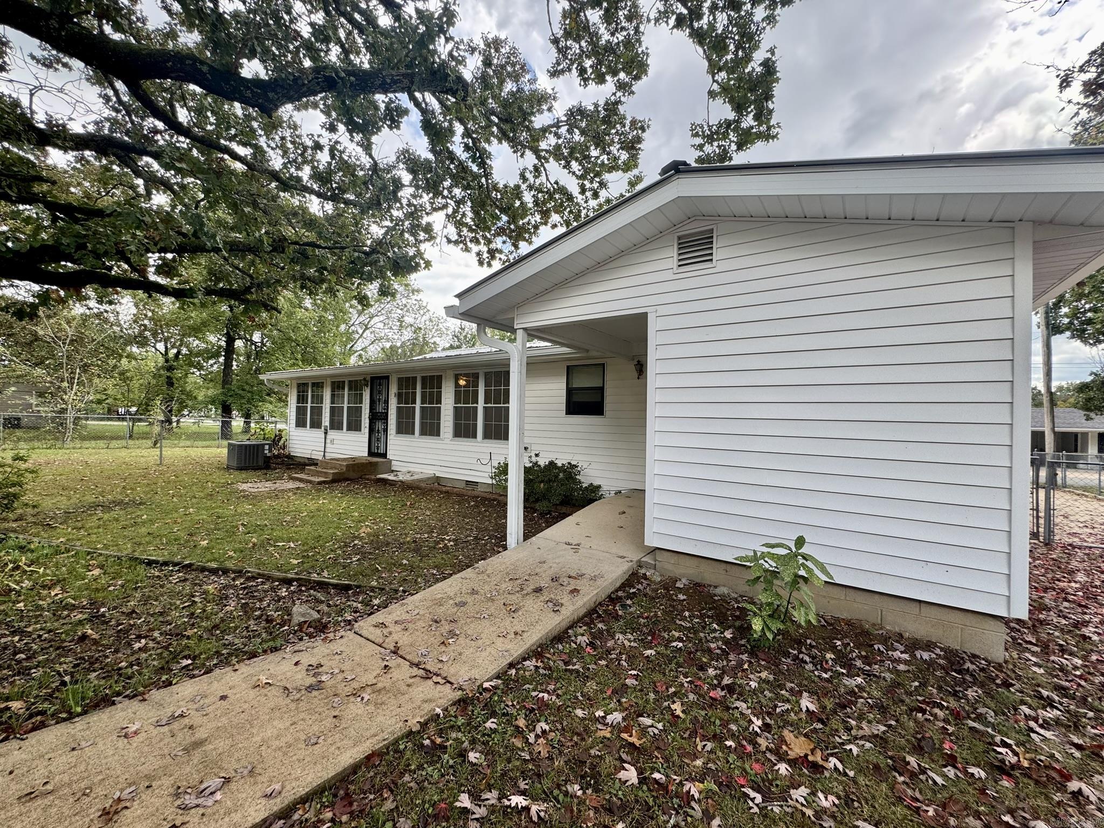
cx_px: 552
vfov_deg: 85.7
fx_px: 446
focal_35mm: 14
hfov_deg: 102.1
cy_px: 414
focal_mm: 2.22
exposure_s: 1/328
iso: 40
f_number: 2.2
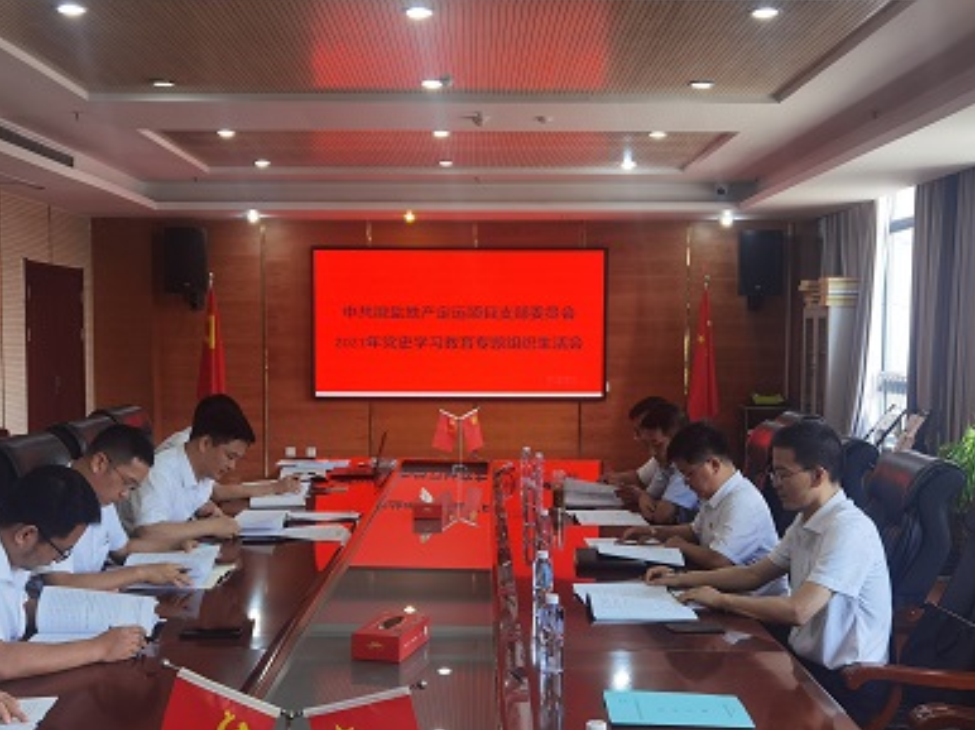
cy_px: 419
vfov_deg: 34.3
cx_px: 462
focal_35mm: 42
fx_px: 1182
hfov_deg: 44.8
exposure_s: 1/100
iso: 100
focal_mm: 6.71
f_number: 1.9
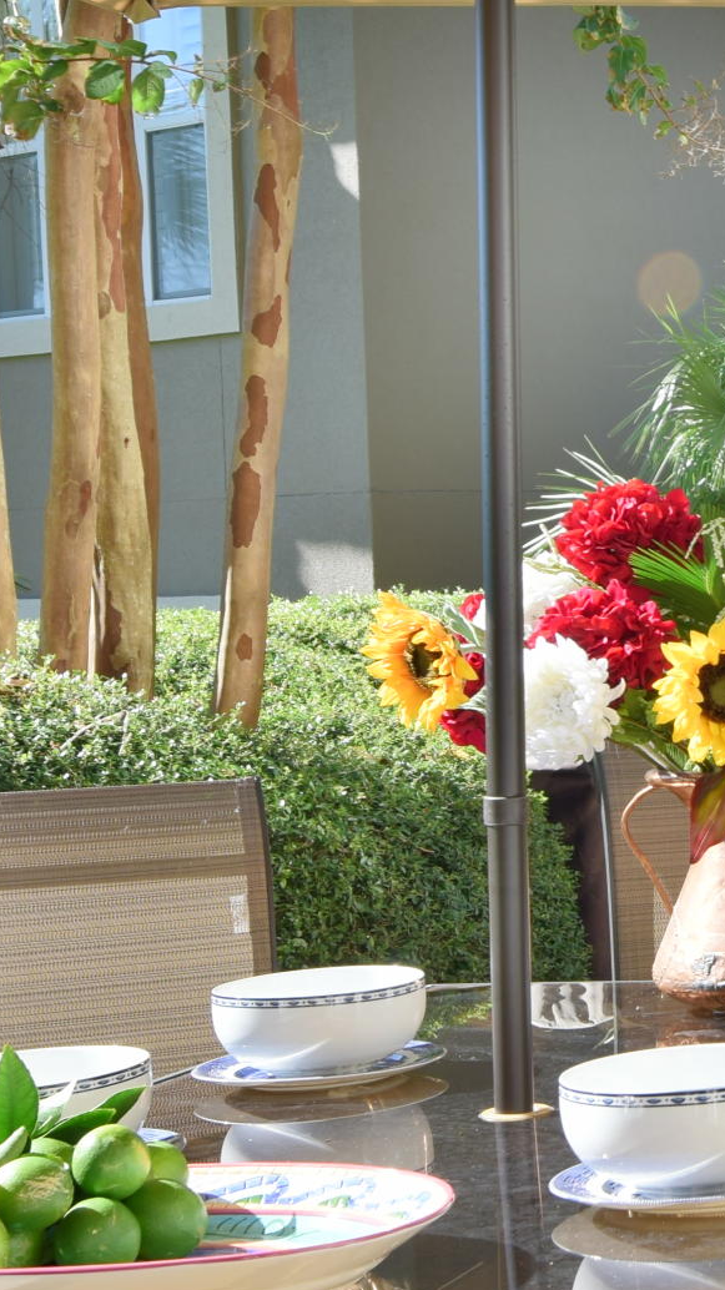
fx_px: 2652
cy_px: 659
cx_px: 1187
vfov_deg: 27.3
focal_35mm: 78
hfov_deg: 14.2
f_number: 7.1
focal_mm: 17
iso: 200
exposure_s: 1/100
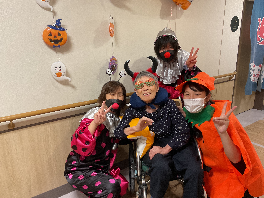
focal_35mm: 29
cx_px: 132
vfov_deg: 48.2
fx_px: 221
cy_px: 99
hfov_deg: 61.7
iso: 125
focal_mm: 3
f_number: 1.8
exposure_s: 1/60
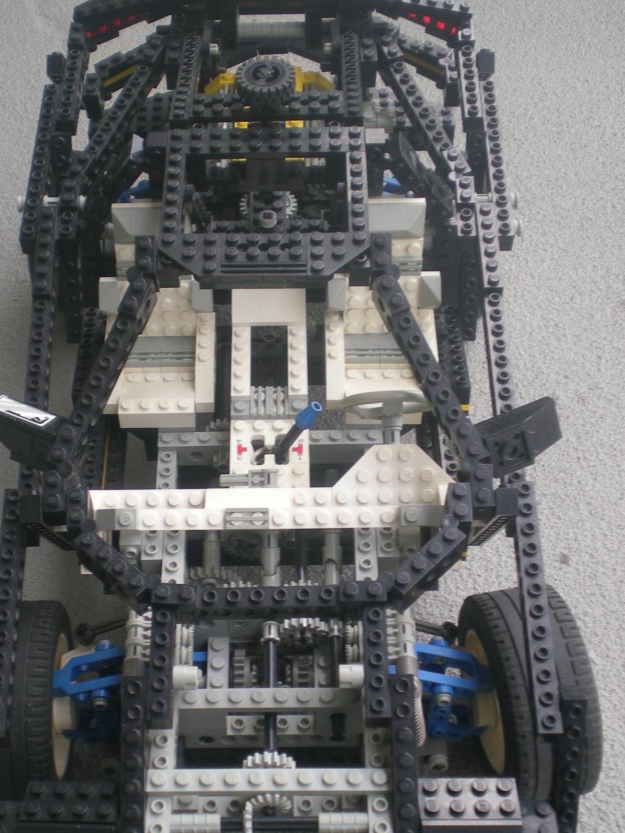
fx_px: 1348
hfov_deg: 26.1
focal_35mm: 56
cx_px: 268
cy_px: 495
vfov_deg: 34.3
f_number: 3.5
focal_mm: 7.4
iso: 70
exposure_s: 1/58.8
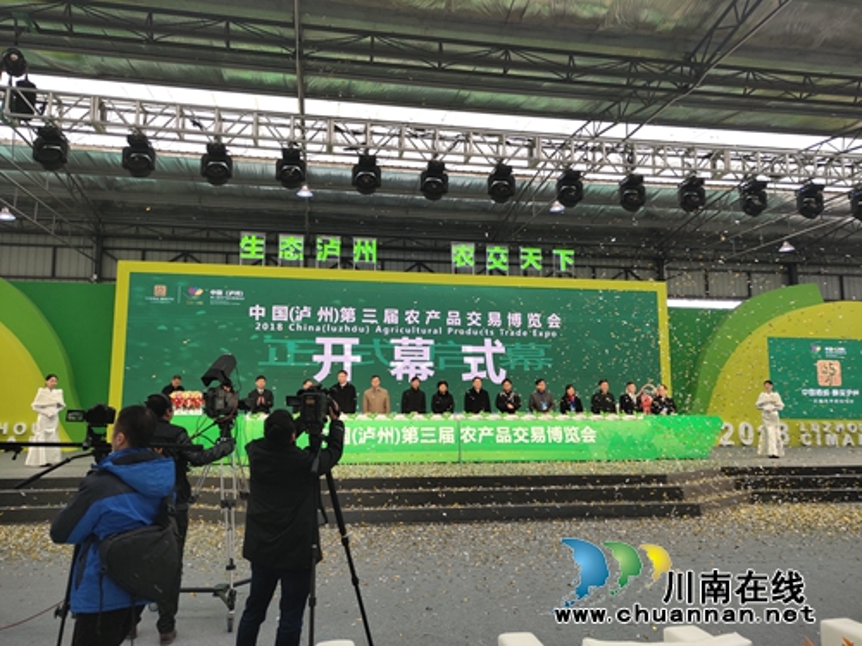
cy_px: 323
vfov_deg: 48.2
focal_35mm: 29
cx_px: 431
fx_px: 722
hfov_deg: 61.7
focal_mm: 4.27
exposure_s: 1/177
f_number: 1.8
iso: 50
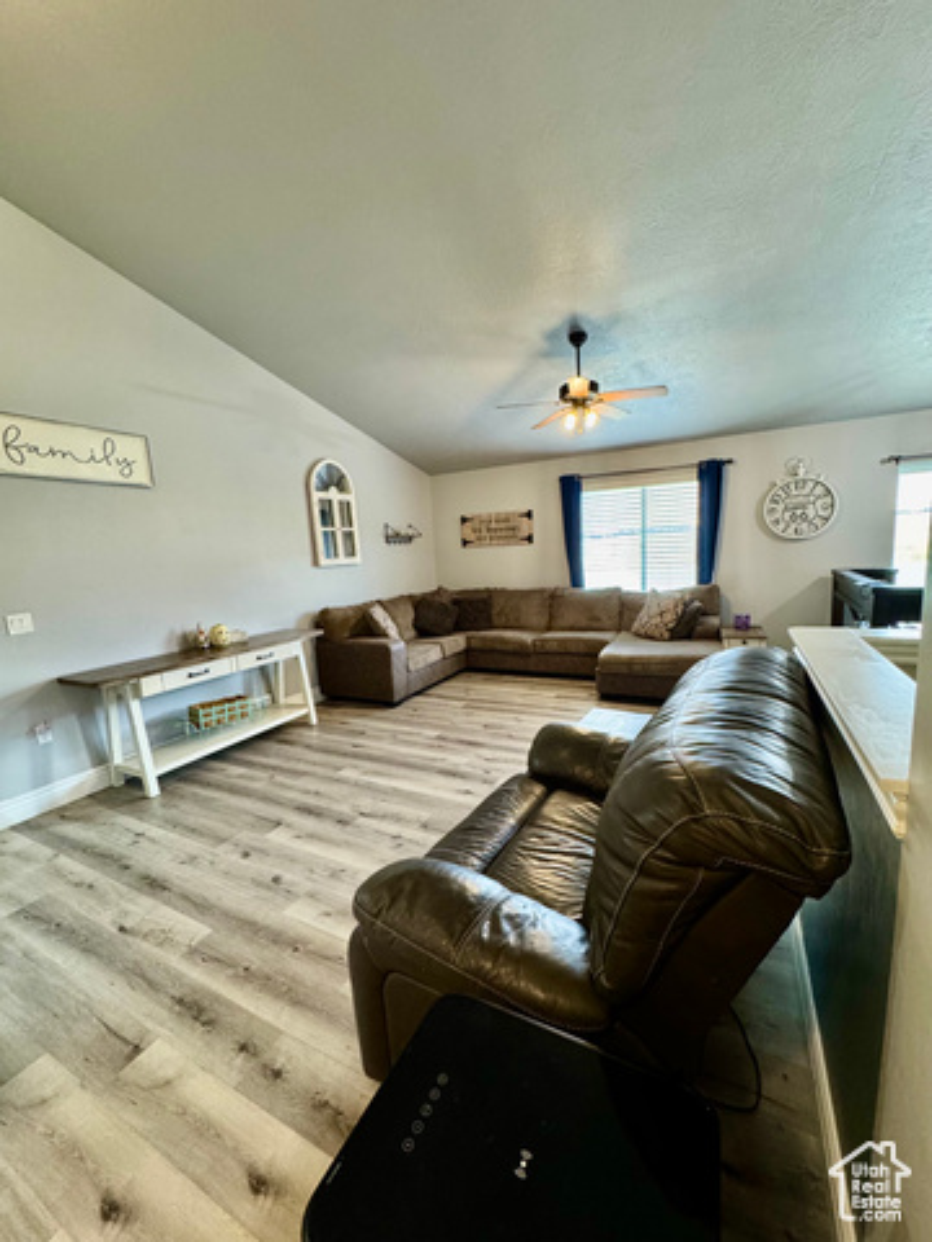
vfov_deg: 102.1
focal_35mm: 14
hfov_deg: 85.7
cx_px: 466
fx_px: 503
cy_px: 621
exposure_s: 1/60
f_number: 2.2
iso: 400
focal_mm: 2.22
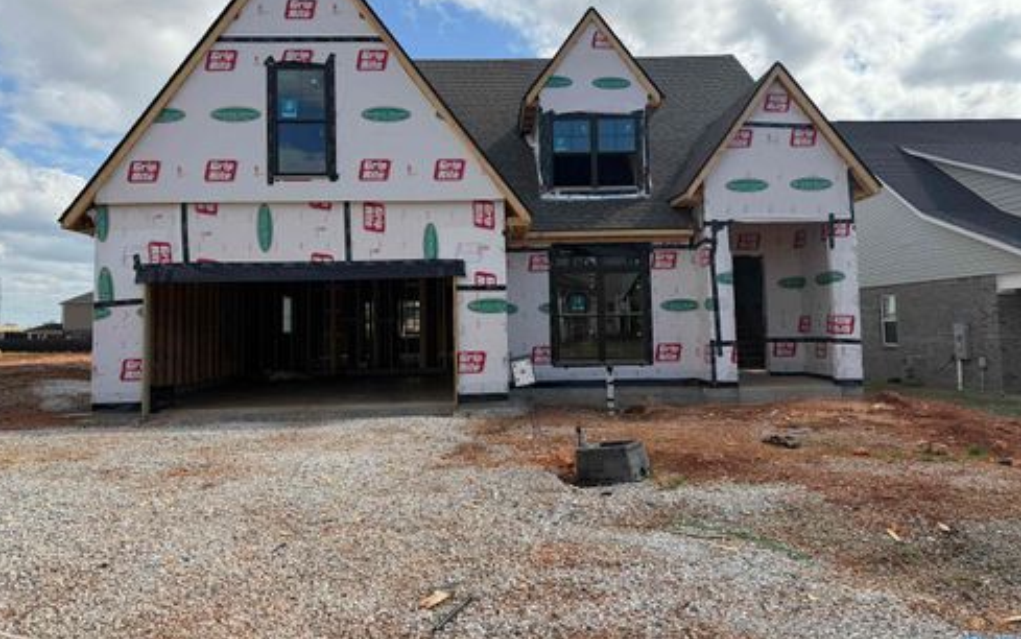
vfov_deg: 47.4
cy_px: 266
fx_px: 724
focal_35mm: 26
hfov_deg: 70.4
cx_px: 507
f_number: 1.78
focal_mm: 6.76
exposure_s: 1/7353
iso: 100
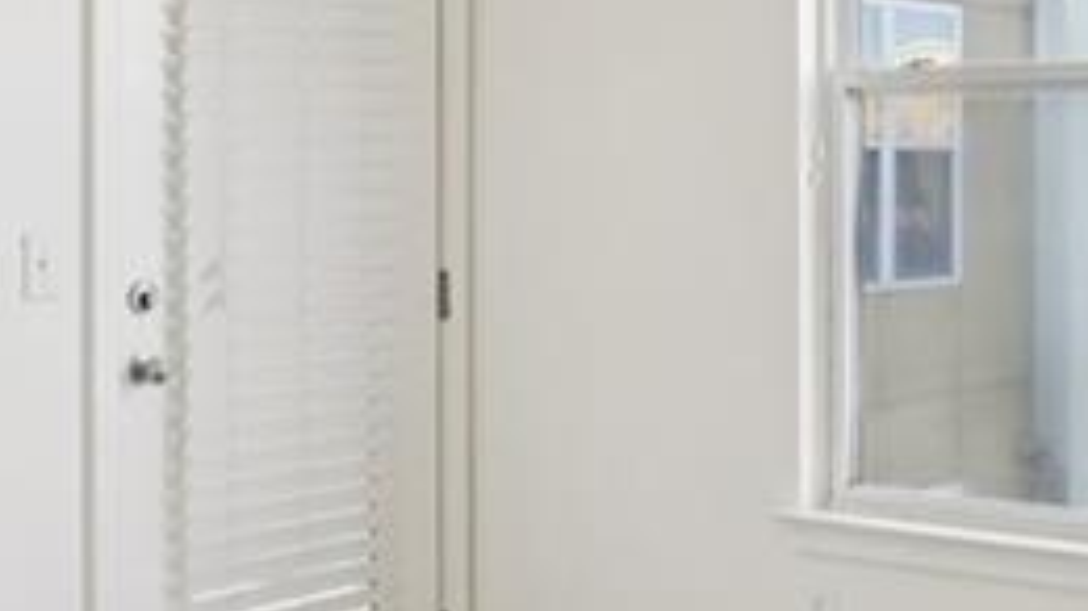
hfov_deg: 31.8
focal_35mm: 66
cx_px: 661
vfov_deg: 18.1
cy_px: 140
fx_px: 1903
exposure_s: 1/30
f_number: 8
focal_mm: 16
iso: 400
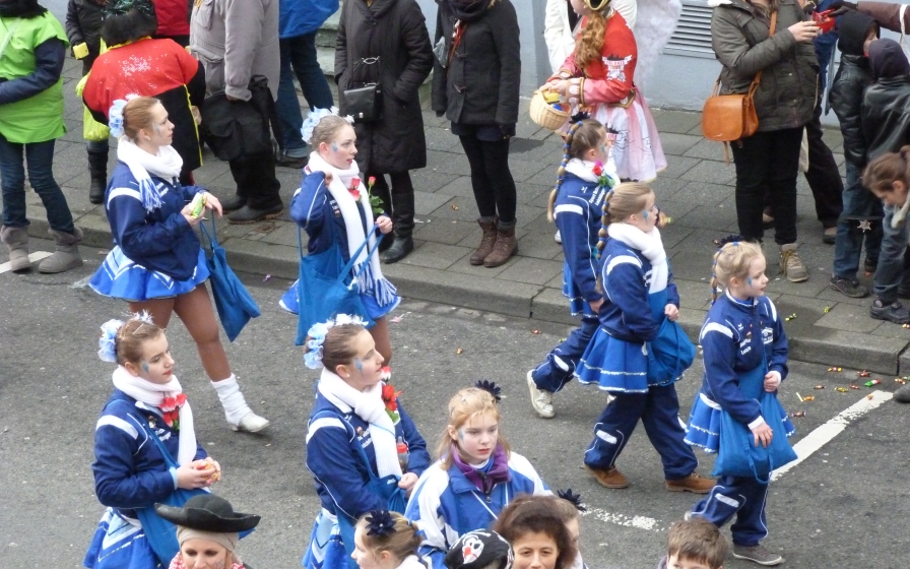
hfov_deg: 18.0
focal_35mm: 116
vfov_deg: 11.3
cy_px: 317
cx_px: 456
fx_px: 2877
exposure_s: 1/100
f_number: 3.5
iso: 800
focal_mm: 19.7
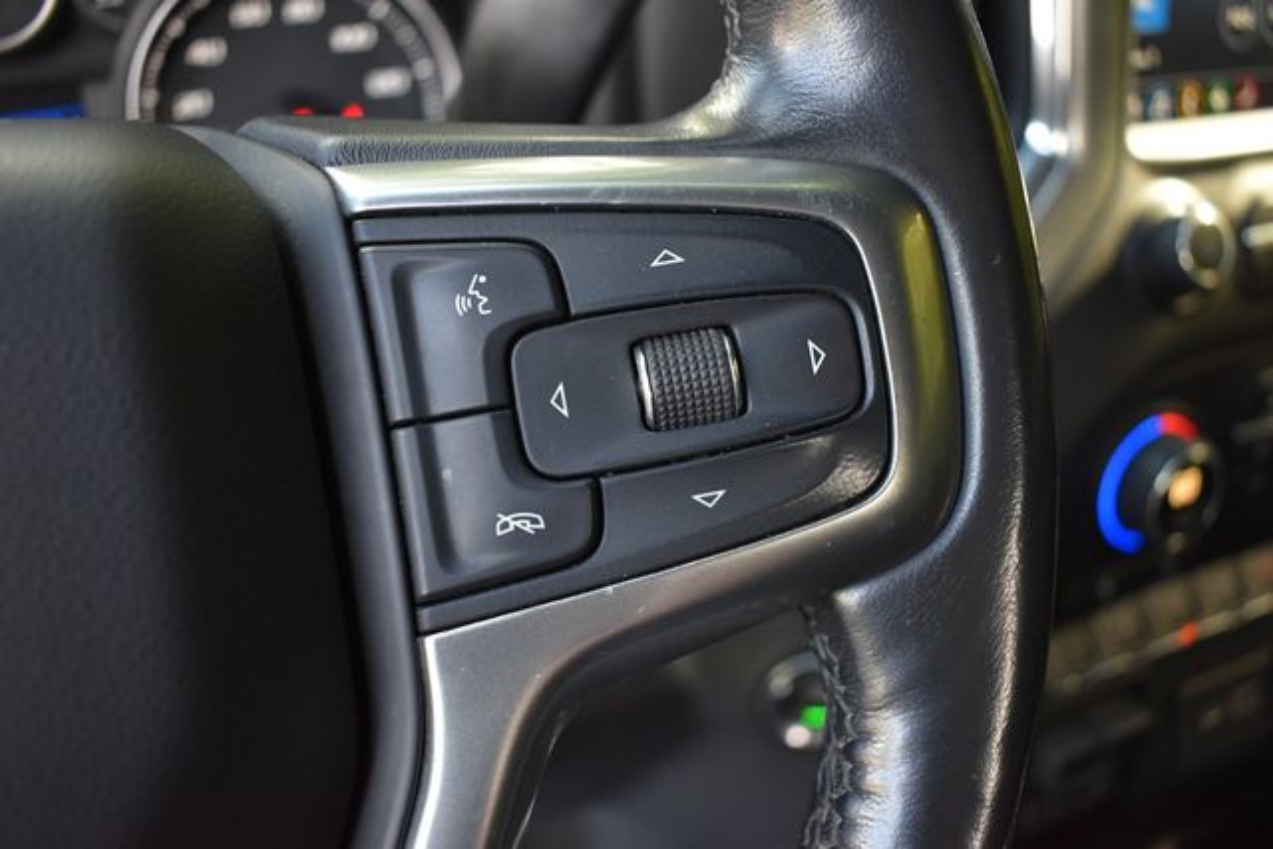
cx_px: 636
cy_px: 424
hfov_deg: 59.5
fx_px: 1114
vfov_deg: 41.7
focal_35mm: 32
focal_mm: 21
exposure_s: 1/125
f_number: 3.8
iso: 1000
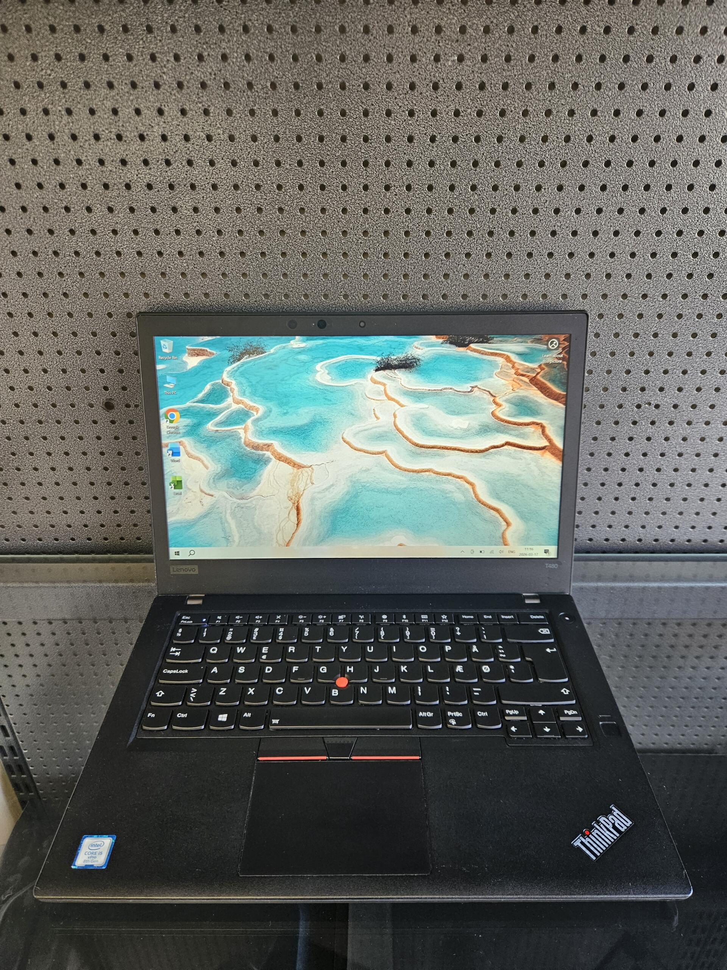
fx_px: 644
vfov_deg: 73.9
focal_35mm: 23
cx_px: 364
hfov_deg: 58.9
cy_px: 485
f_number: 1.8
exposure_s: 1/100
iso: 200
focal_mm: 5.4
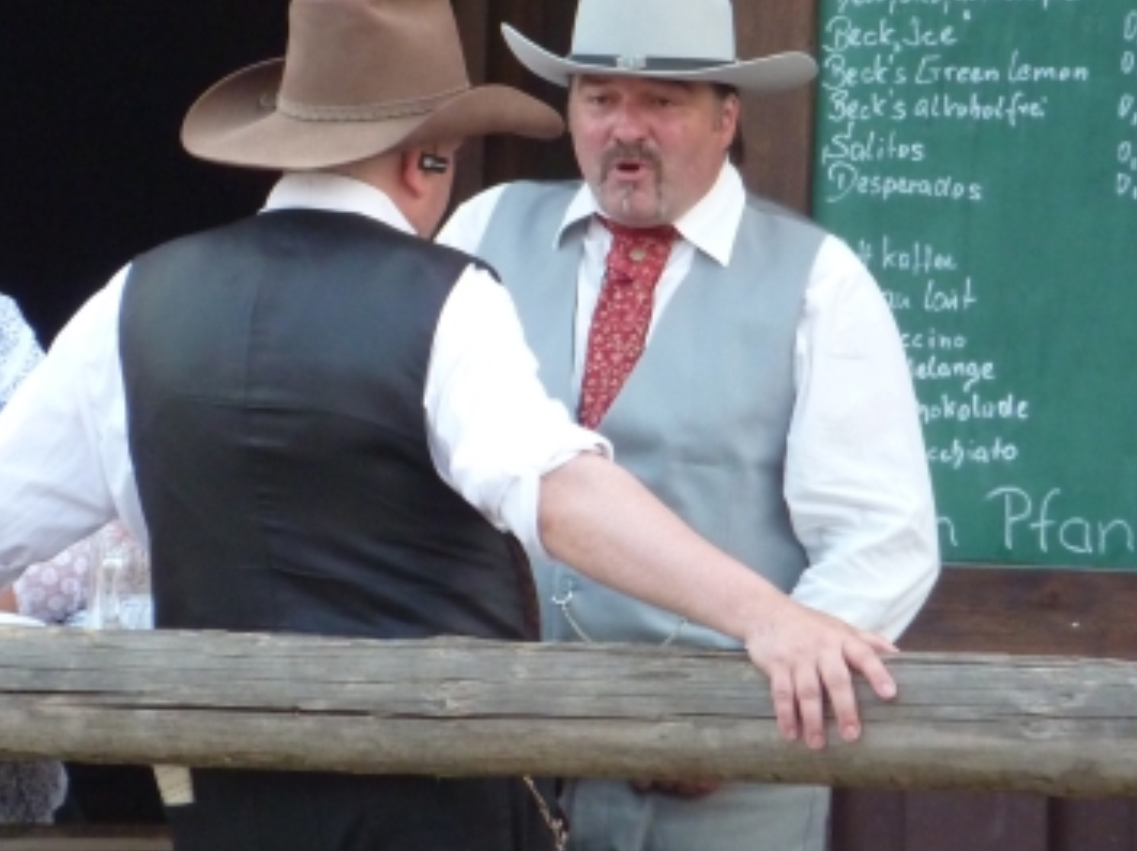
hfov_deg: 3.7
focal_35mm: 543
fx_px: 17823
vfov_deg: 2.7
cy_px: 308
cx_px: 466
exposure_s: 1/125
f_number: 4.9
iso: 320
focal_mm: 49.2
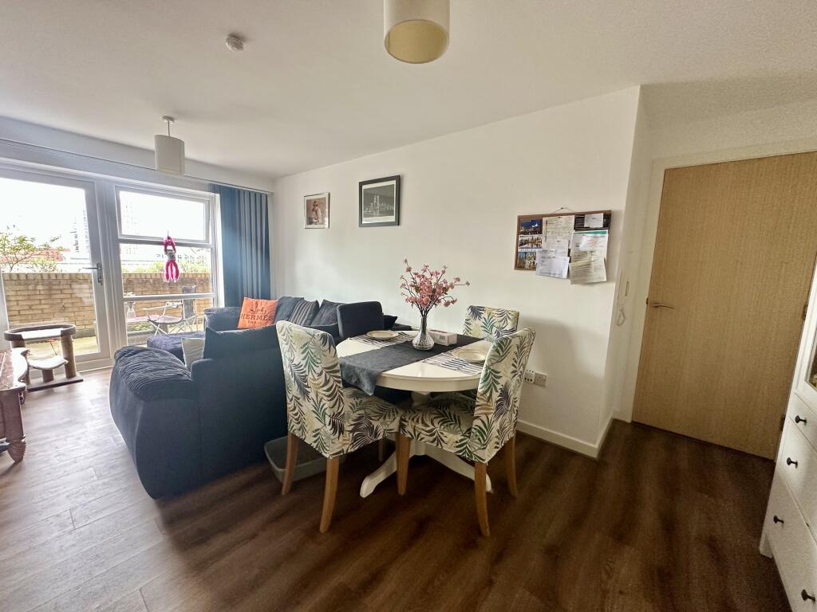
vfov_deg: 85.7
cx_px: 408
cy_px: 306
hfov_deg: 102.1
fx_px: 330
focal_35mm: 14
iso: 250
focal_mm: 2.22
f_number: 2.2
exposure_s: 1/99
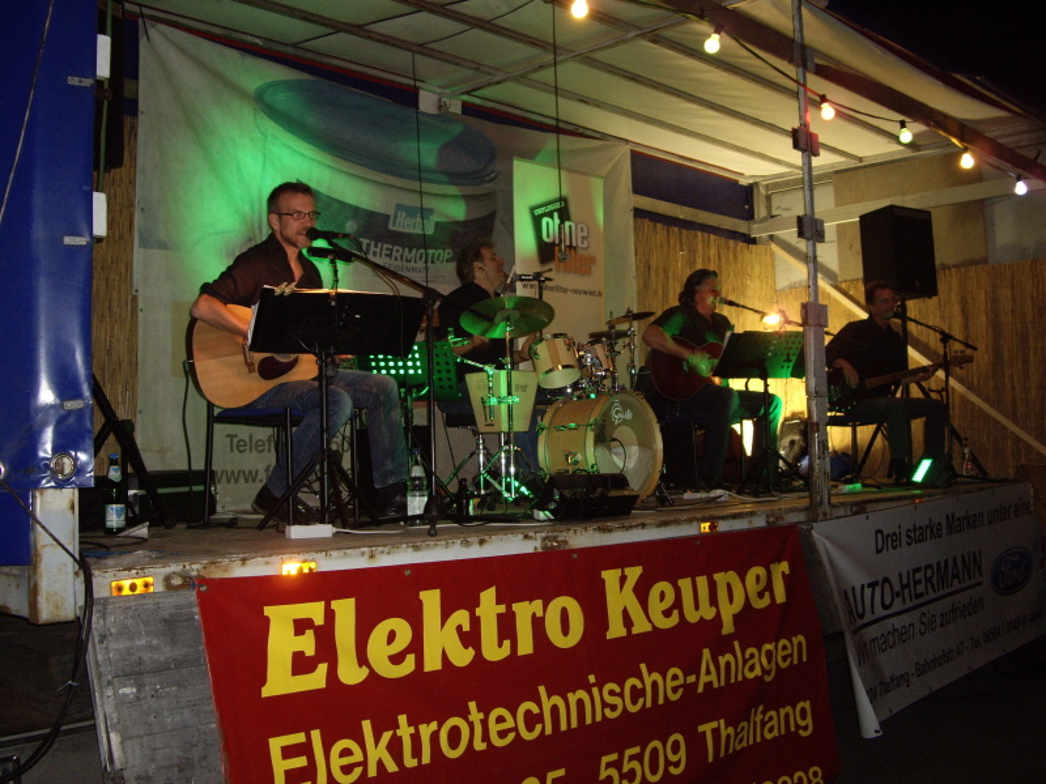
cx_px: 523
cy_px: 392
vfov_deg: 37.7
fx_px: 1148
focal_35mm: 38
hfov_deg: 49.0
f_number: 2.8
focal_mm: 7.9
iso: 200
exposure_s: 1/15
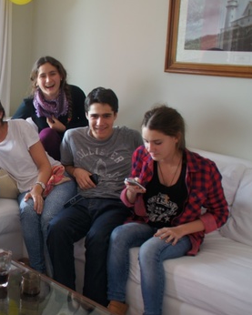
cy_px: 163
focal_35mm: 52
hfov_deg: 26.8
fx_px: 485
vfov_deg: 36.0
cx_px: -26
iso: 320
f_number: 3.5
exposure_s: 1/30
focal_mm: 20
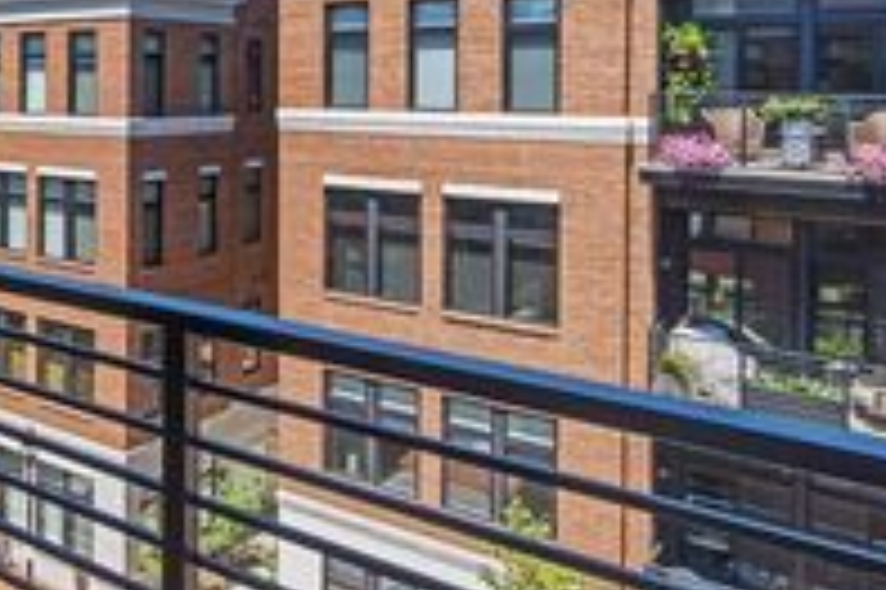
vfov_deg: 34.0
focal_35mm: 38
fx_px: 934
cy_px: 124
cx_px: -18
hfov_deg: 42.9
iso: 200
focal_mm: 10
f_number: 8
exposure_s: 1/125
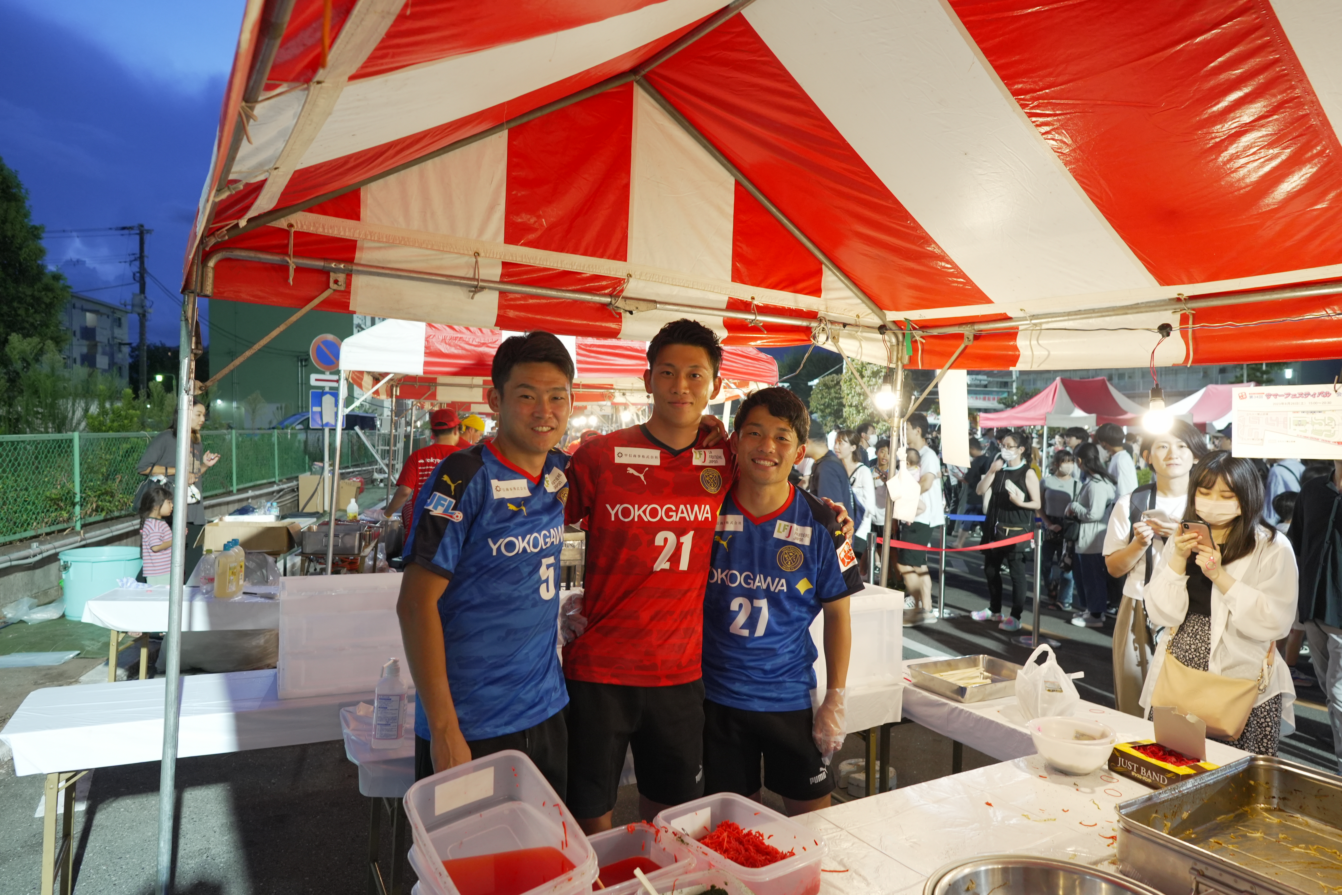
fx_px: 839
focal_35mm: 22
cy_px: 448
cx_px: 671
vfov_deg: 56.1
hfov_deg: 77.3
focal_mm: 15
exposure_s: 1/20
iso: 800
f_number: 2.8
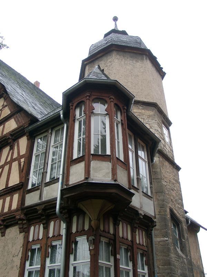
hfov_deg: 41.8
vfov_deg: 54.0
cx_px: 104
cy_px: 138
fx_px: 271
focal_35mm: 34
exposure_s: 1/95.5
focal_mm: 7.13
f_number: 2.8
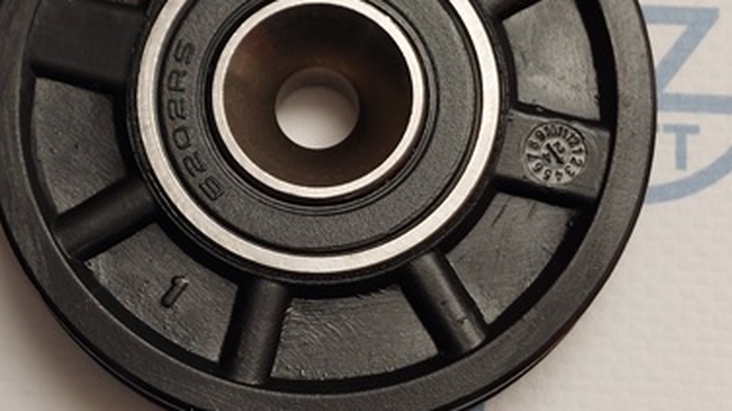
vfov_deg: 20.5
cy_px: 95
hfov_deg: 35.9
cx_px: 284
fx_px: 1125
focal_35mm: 58
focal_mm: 5.23
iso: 64
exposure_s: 1/100
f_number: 1.8
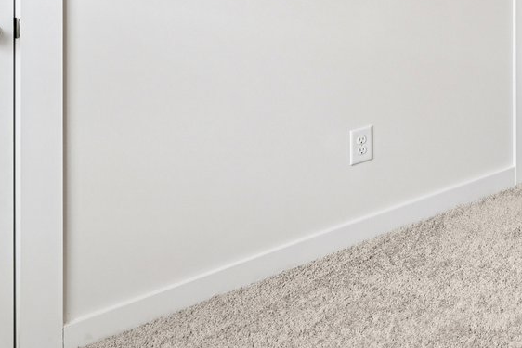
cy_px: -108
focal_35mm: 51
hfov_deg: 29.3
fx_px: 740
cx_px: 717
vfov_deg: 23.4
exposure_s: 1/15
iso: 160
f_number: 8
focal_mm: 14
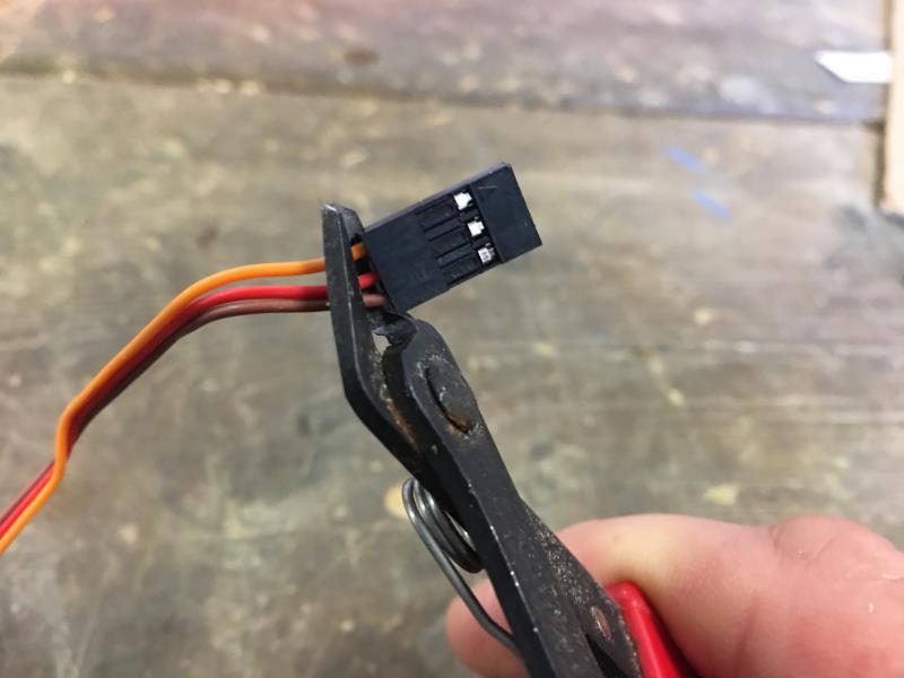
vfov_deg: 48.2
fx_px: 757
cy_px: 339
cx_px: 452
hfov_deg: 61.7
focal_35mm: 29
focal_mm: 4.15
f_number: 2.2
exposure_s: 1/15
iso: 80
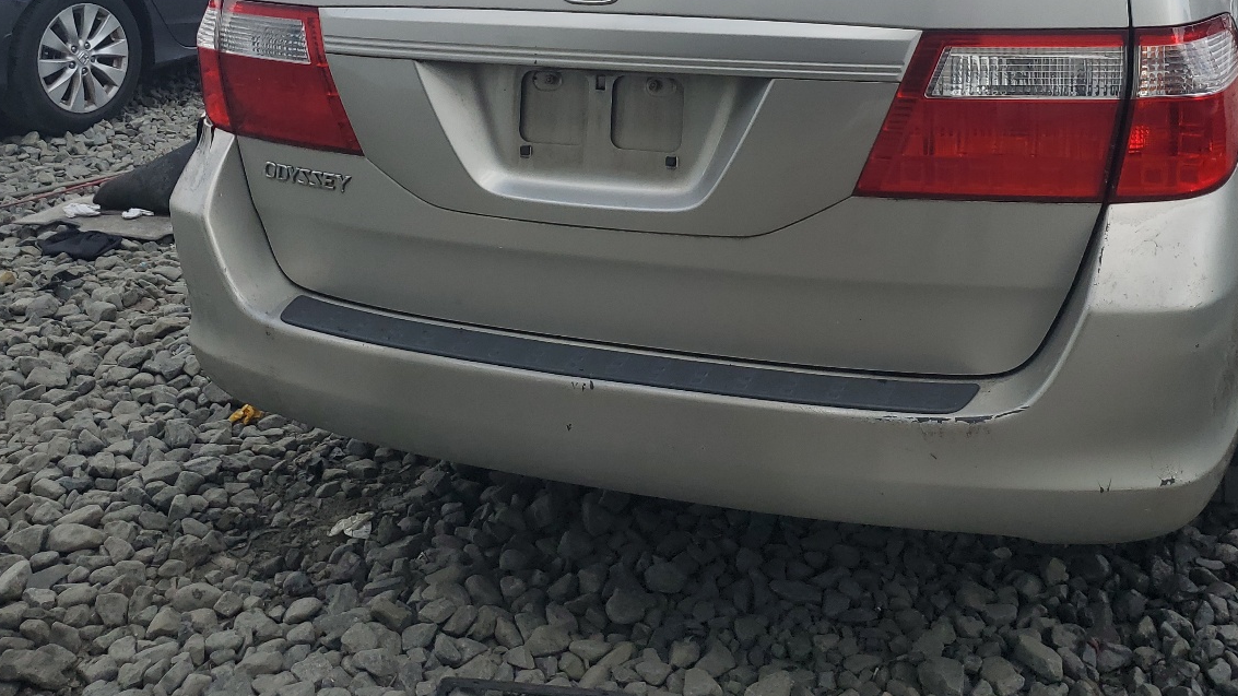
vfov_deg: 28.4
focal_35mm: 40
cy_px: 49
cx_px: 736
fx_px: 1313
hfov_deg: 50.2
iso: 50
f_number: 1.5
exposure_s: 1/2000
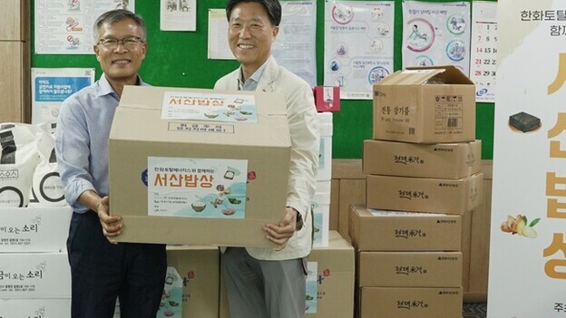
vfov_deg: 24.0
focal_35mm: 50
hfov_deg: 41.0
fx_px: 750
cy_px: 166
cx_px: 210
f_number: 6.3
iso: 1250
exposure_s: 1/50
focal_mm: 31
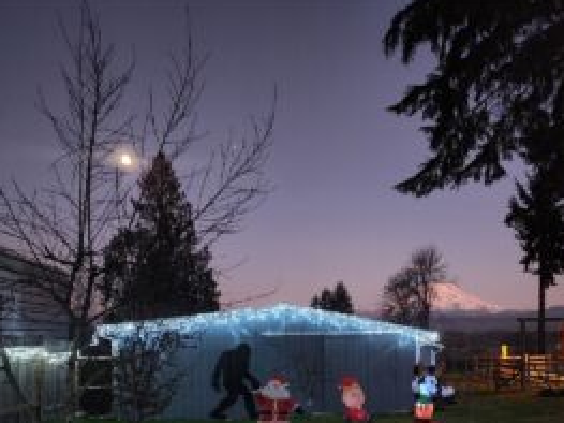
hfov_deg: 52.0
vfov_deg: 39.6
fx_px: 570
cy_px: 313
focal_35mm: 35
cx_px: 360
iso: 1250
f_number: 1.8
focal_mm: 6.4
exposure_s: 1/24
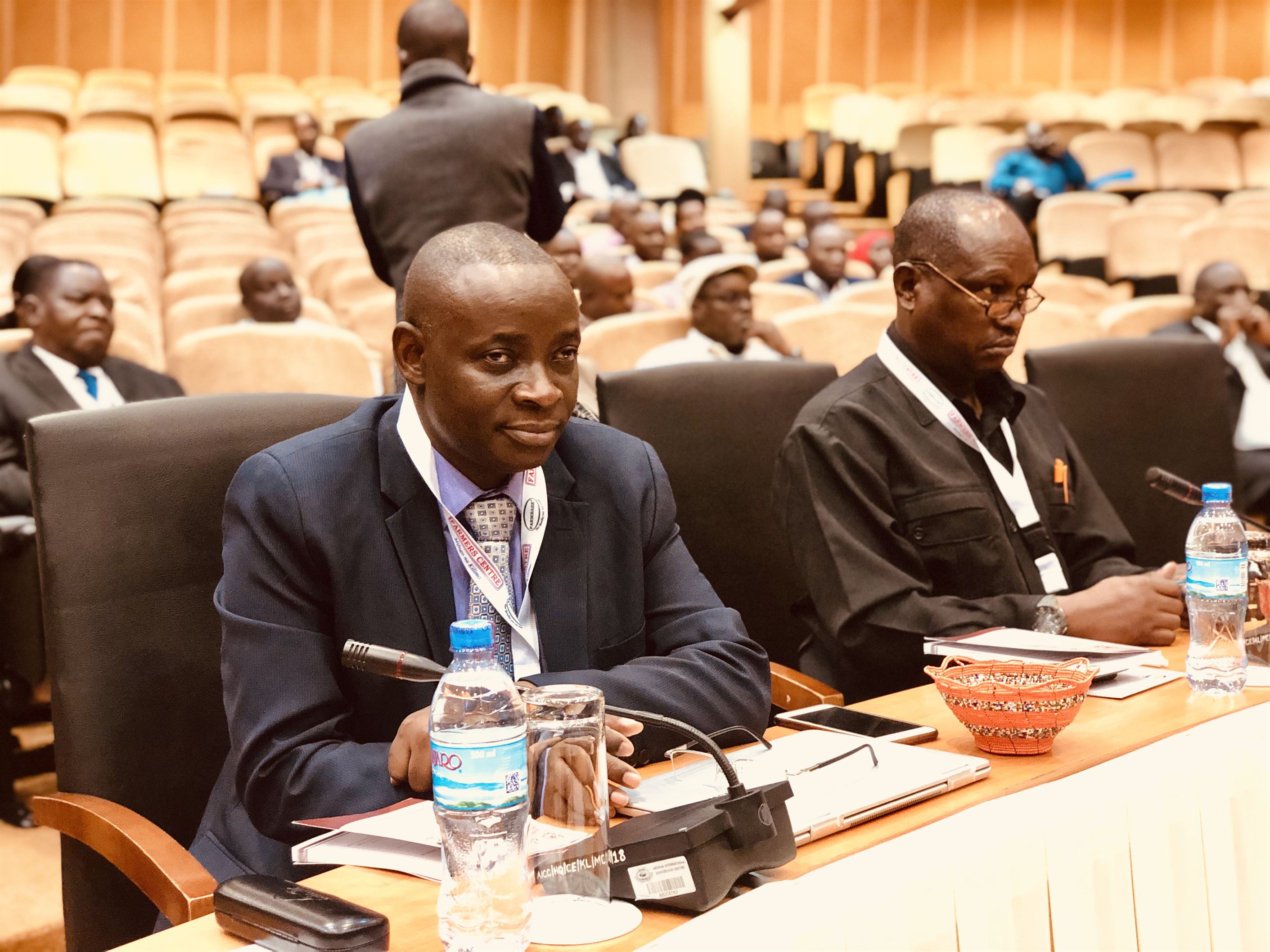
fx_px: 1908
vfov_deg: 28.0
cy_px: 476
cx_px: 635
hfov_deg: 36.8
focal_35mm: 52
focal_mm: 6
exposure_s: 1/8
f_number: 2.4
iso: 200
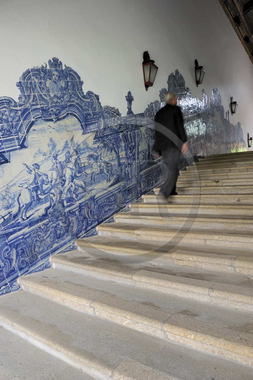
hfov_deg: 53.1
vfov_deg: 73.8
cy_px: 190
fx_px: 253
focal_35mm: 24
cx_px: 126
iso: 200
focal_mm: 24
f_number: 6.3
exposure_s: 1/5
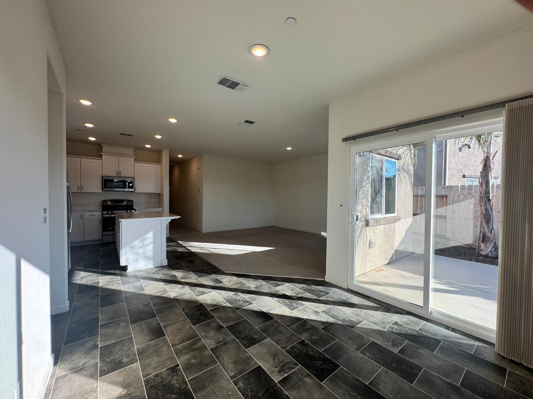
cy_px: 200
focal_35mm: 14
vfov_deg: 85.7
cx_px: 266
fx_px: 216
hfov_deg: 102.1
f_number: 2.2
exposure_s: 1/198
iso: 40
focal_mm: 2.22
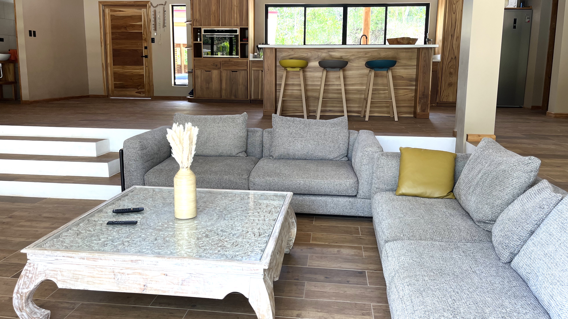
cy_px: 141
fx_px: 437
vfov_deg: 40.1
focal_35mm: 29
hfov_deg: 66.1
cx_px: 278
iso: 64
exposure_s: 1/120
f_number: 1.6
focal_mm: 5.1
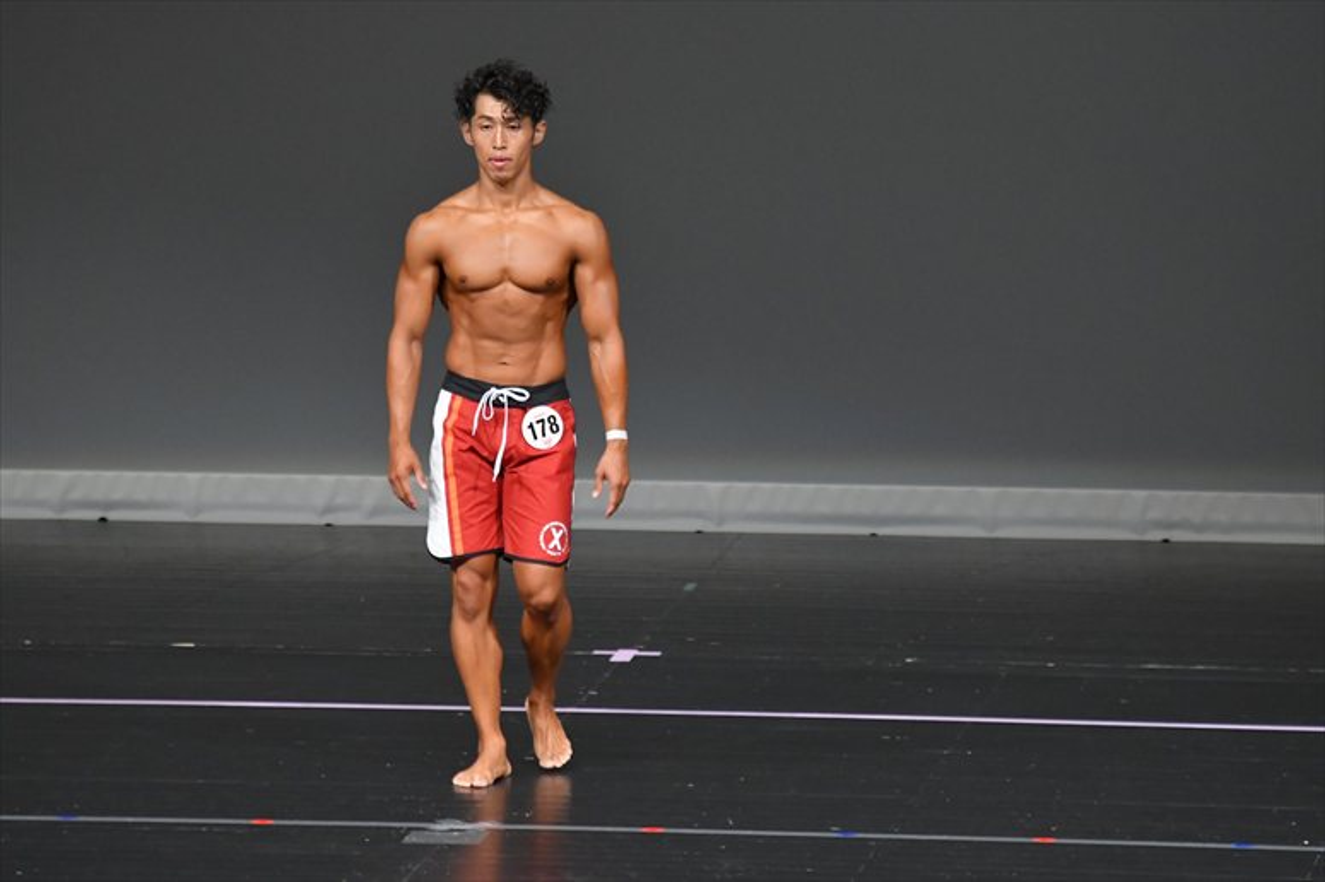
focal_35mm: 345
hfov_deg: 6.0
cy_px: 441
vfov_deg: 4.0
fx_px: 12692
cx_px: 662
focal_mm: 230
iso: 4000
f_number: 5.6
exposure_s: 1/400
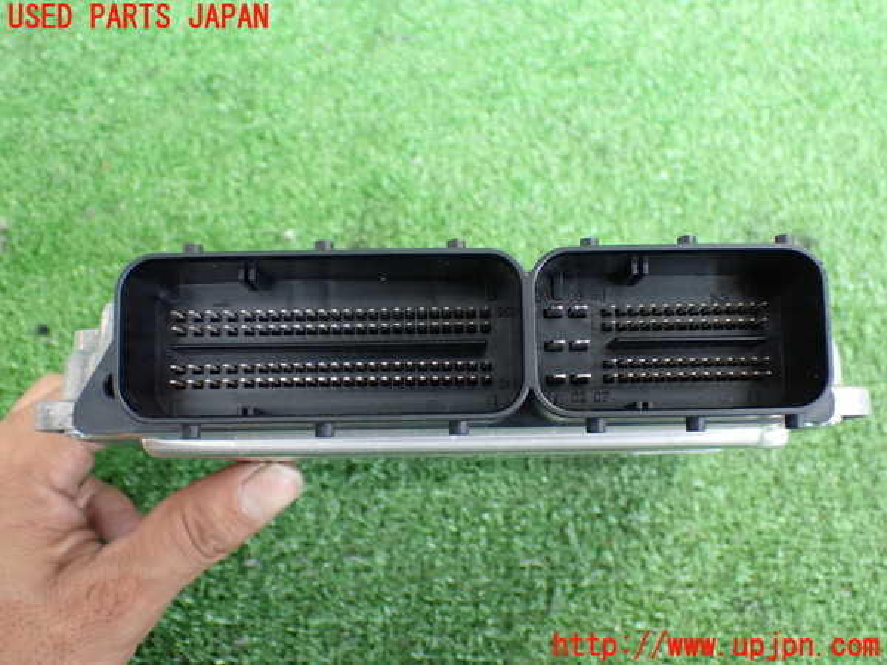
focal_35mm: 41
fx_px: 1051
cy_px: 332
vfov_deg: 35.1
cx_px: 444
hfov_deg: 45.8
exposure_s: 1/25
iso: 800
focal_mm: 7.31
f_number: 2.8
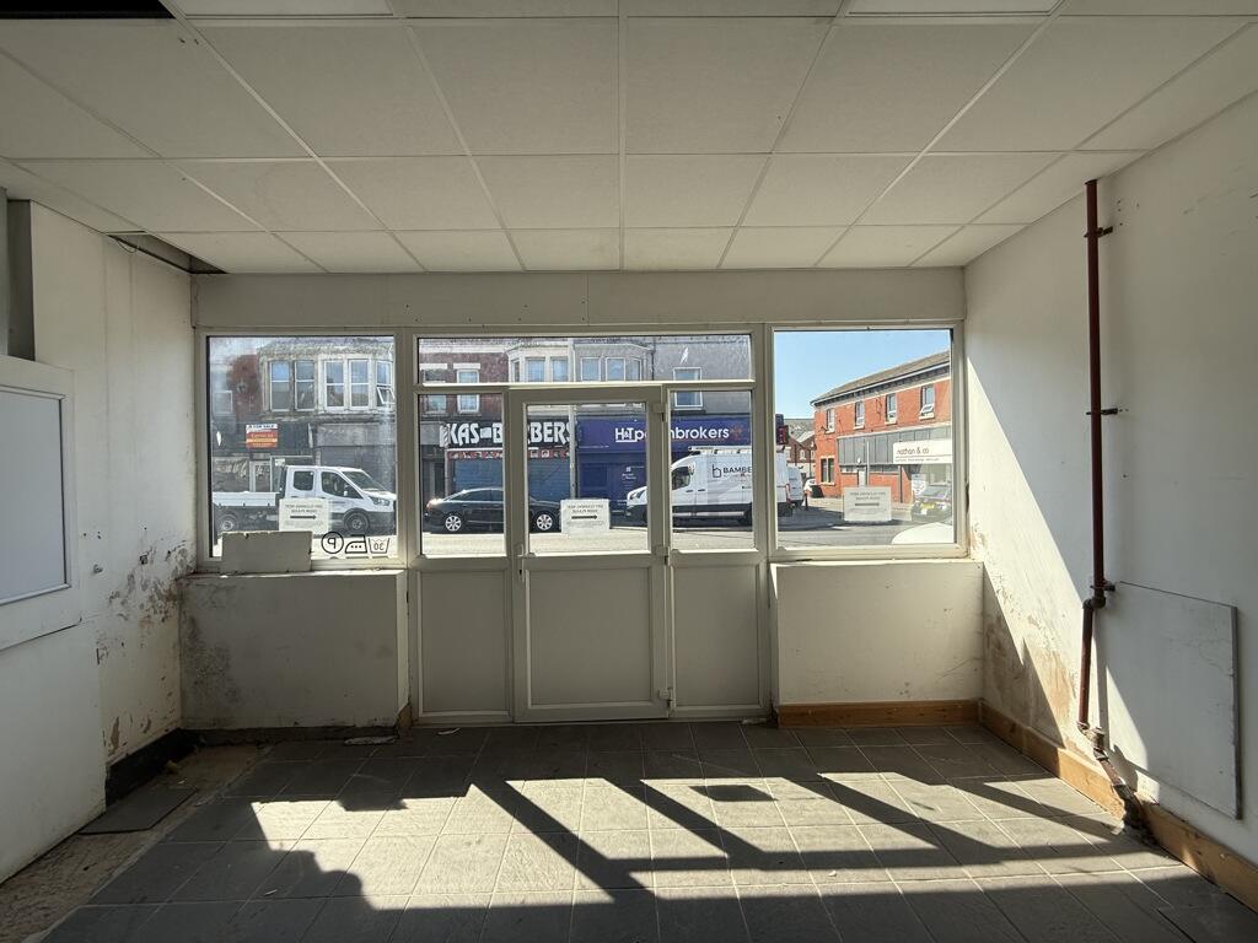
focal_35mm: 14
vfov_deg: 85.7
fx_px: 509
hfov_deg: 102.1
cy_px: 472
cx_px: 629
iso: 50
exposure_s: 1/658
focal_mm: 2.22
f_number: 2.2
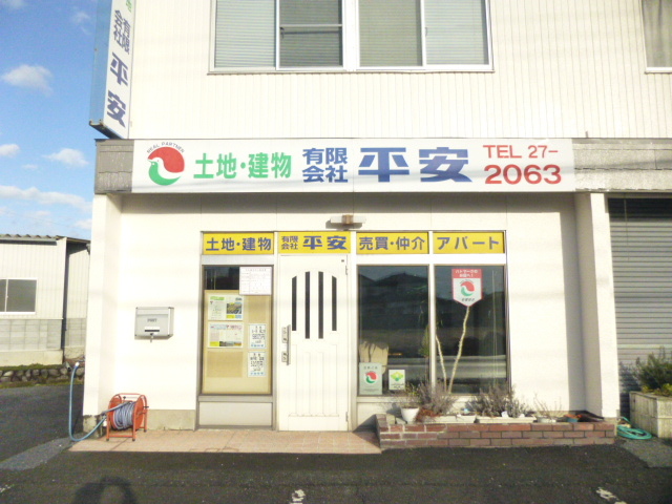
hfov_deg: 69.4
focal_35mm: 25
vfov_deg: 54.9
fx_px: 485
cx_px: 336
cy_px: 252
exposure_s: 1/1600
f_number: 9
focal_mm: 4.5
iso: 1600
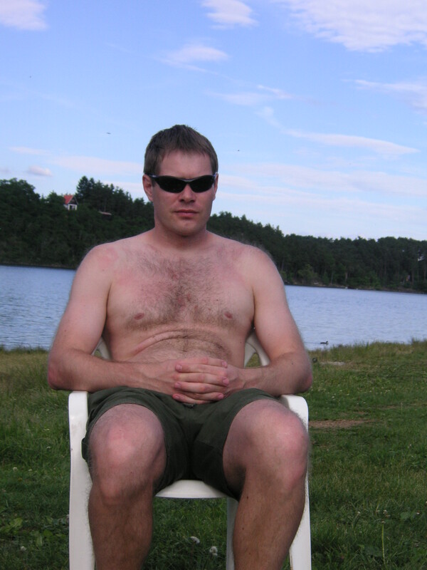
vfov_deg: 25.7
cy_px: 285
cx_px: 214
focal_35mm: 76
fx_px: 1250
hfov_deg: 19.4
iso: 50
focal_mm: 12.6
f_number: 4.4
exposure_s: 1/350
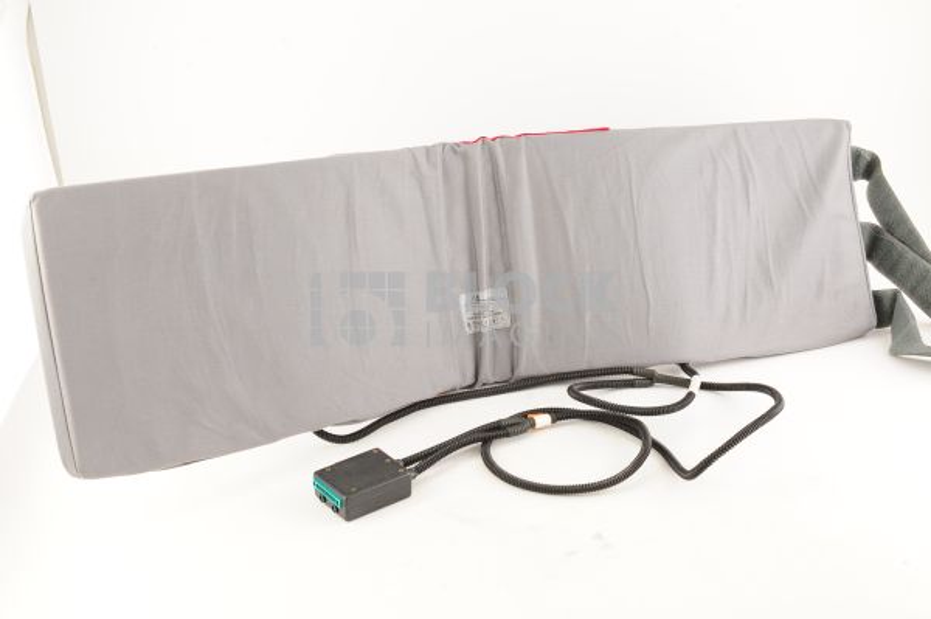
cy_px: 310
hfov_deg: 39.6
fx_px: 1292
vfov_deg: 26.9
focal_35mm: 50
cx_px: 466
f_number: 9
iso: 1600
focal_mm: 50
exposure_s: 1/125
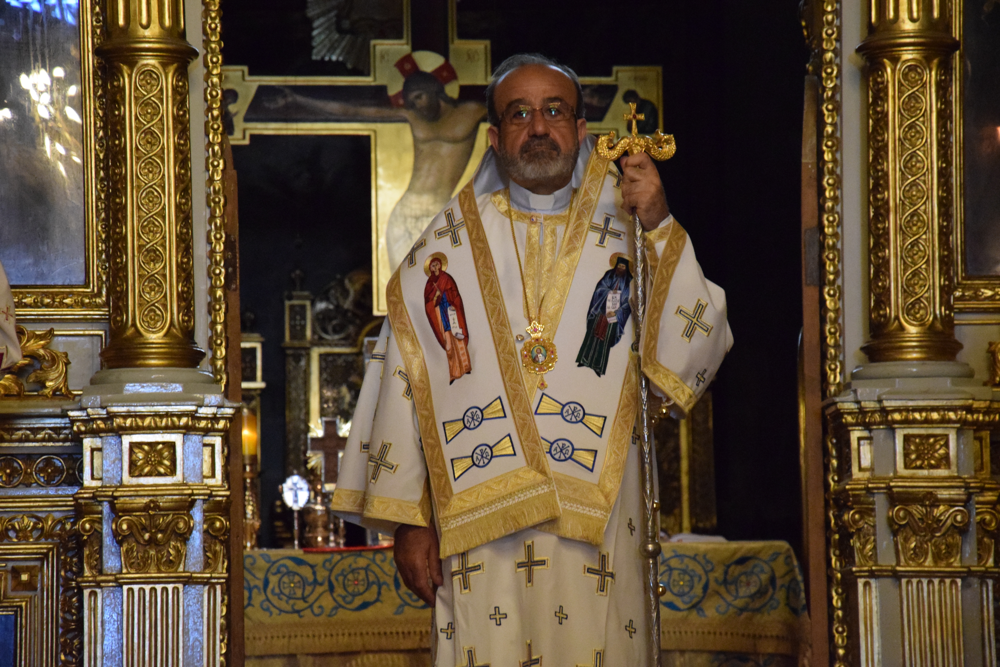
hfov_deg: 13.0
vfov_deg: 8.7
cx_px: 500
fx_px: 4375
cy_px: 334
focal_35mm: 158
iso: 6400
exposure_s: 1/60
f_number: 5.6
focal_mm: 105
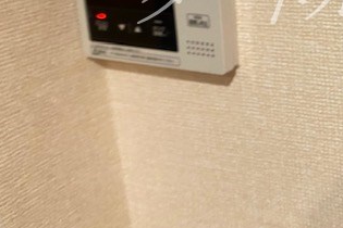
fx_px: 524
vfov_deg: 23.6
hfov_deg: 33.1
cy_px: 0
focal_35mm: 55
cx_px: 346
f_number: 1.8
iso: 500
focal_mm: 4.25
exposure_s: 1/40
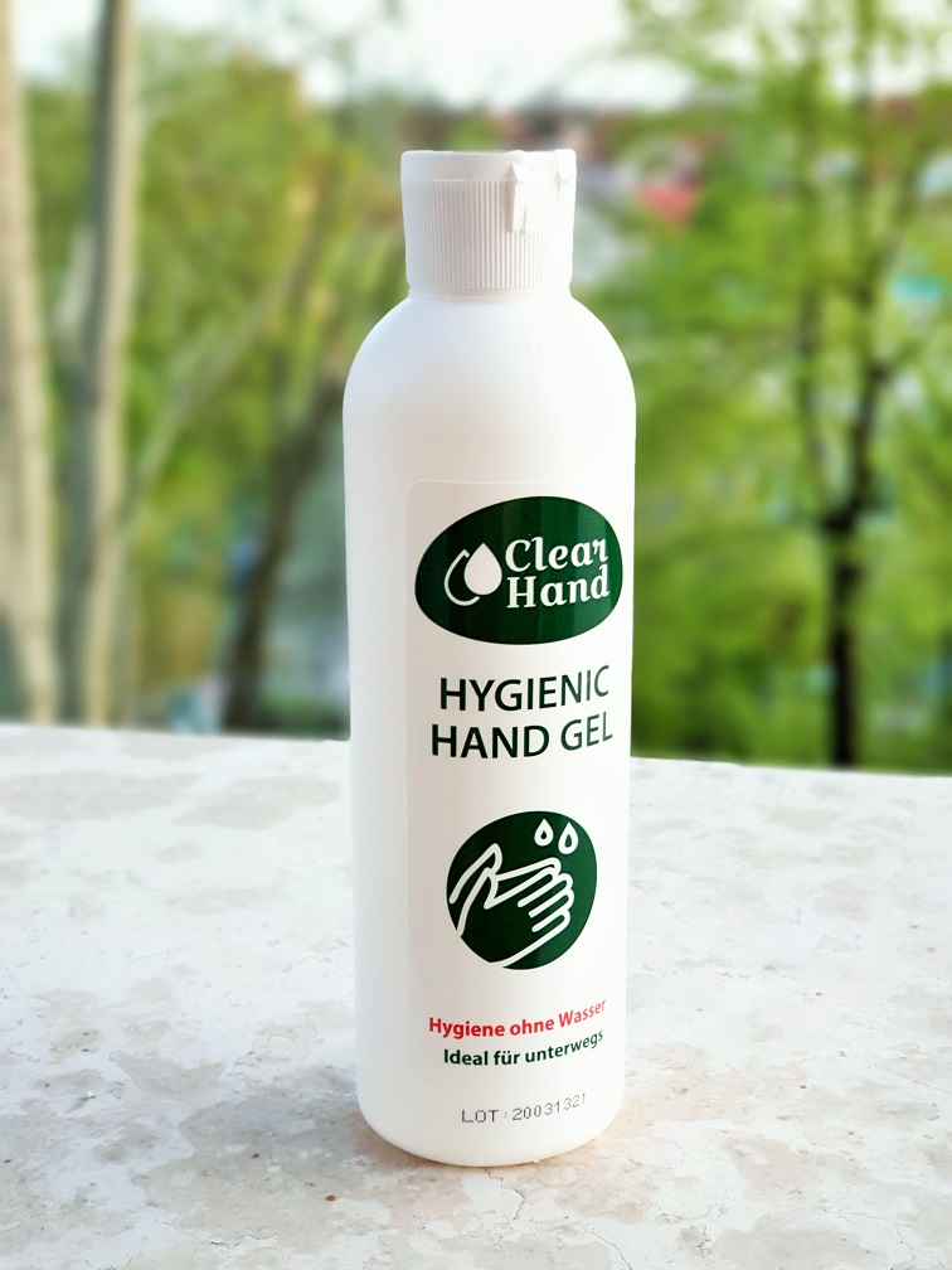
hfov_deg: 28.0
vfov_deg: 36.8
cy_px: 635
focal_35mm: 52
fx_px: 1907
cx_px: 476
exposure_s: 1/30
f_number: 2.4
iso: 250
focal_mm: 6
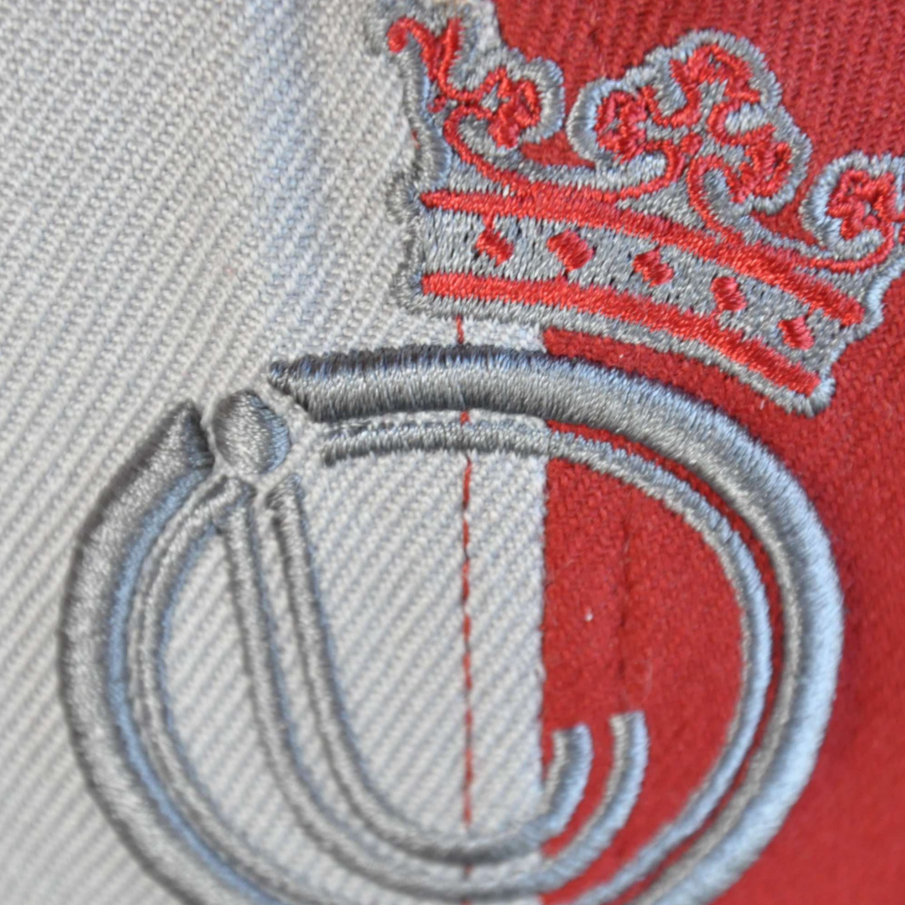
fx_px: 8546
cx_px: 451
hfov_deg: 6.1
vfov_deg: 6.1
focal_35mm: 289
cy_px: 520
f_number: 5.6
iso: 800
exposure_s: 1/60
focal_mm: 105
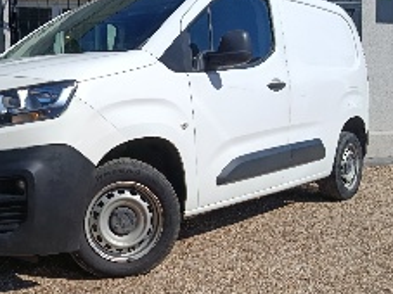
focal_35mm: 44
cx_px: 121
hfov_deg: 42.2
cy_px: 161
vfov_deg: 32.8
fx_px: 499
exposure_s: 1/1120
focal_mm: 5.24
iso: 51
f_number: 1.7
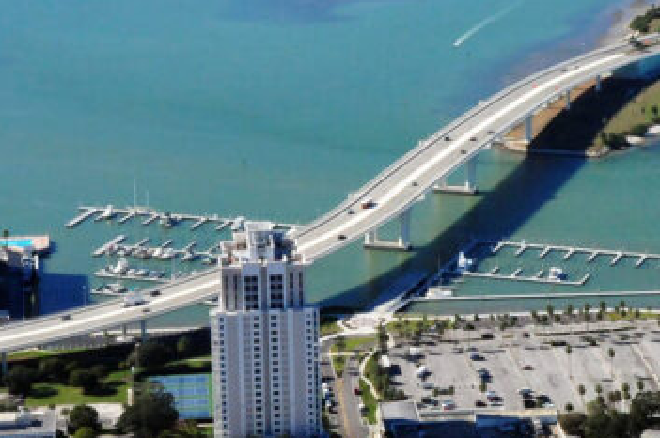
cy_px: 156
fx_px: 1922
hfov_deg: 19.0
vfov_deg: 13.0
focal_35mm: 105
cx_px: 630
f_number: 13
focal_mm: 24
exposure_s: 1/1250
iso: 1250
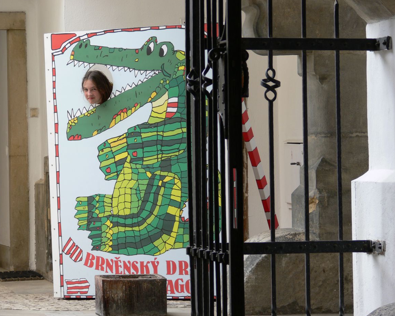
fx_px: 2186
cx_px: 181
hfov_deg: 10.3
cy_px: 158
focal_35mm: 187
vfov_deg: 8.3
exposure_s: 1/60
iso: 80
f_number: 4
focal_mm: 36.9
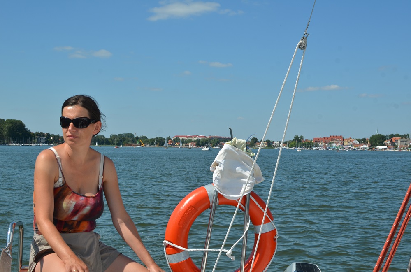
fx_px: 598
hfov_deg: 37.9
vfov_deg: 25.6
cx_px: 206
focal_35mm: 52
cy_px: 136
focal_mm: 35
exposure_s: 1/320
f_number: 9
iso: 100
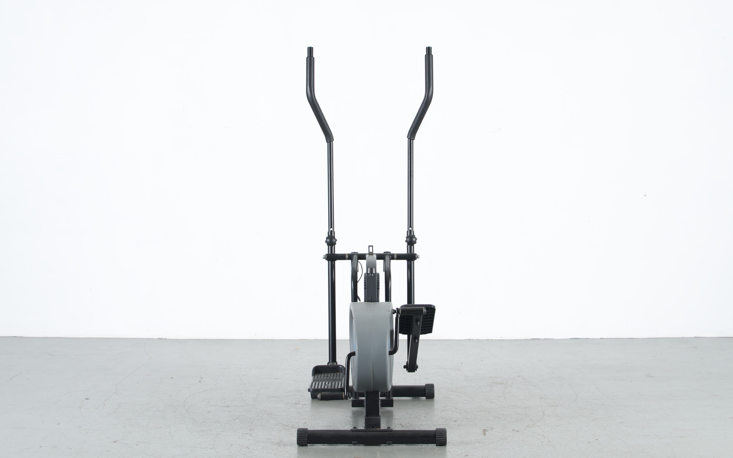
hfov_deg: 37.8
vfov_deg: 24.2
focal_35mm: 54
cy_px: 222
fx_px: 1069
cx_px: 366
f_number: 5.6
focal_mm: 35
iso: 100
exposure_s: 1/100
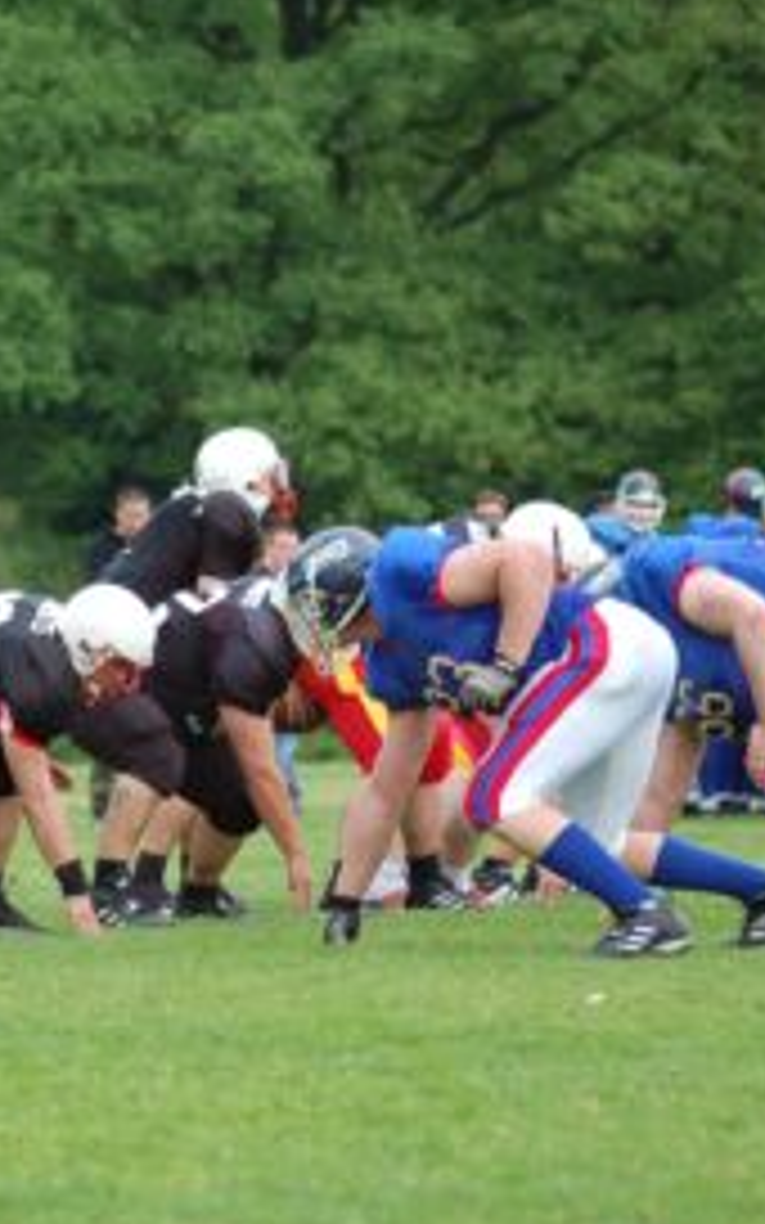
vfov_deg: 6.9
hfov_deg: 4.3
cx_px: 34
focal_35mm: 305
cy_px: 630
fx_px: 10174
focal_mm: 120
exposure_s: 1/800
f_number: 4.2
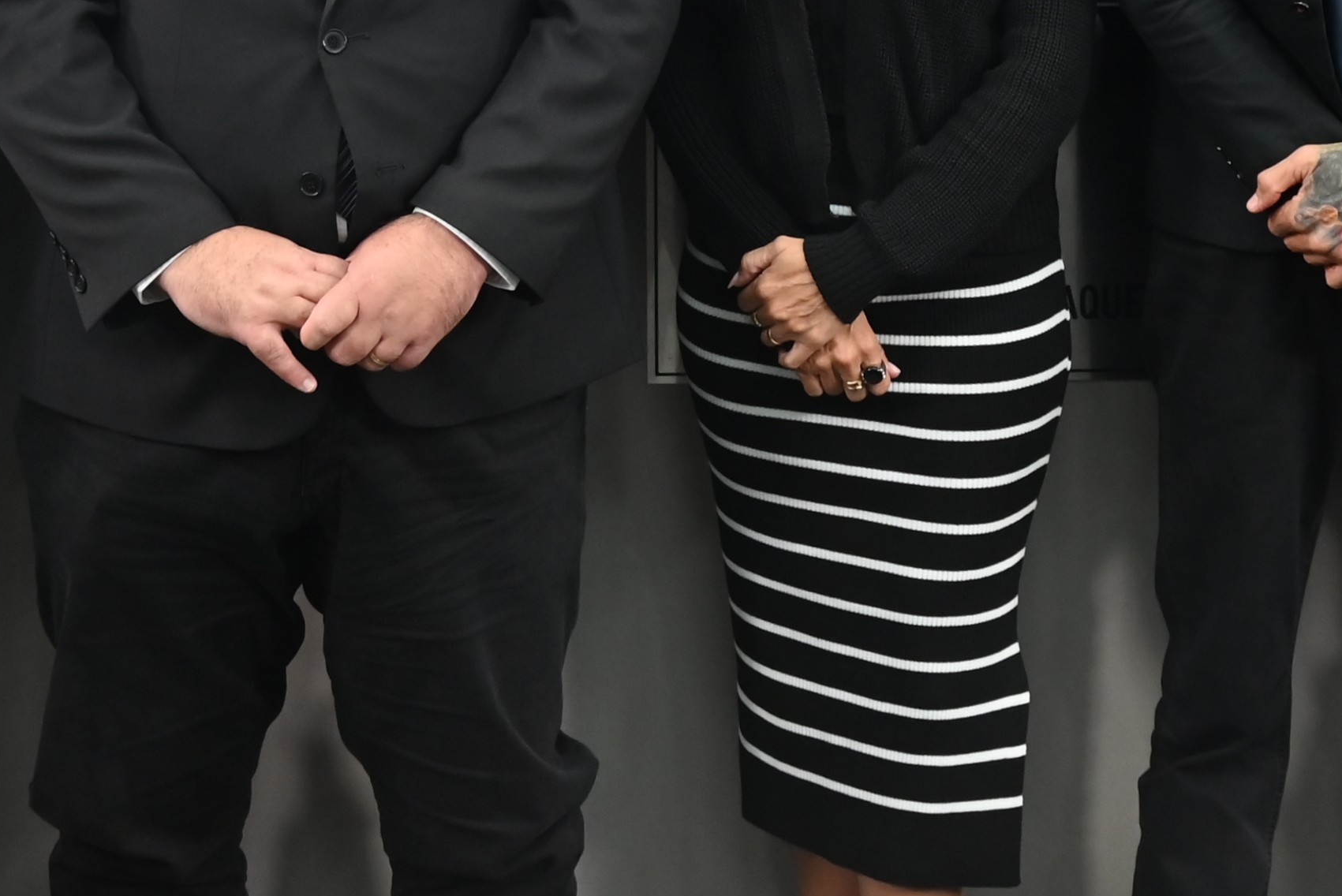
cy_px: -414
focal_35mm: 83
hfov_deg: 24.5
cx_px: 669
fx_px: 3095
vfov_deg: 15.3
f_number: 4
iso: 900
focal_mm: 24
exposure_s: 1/125
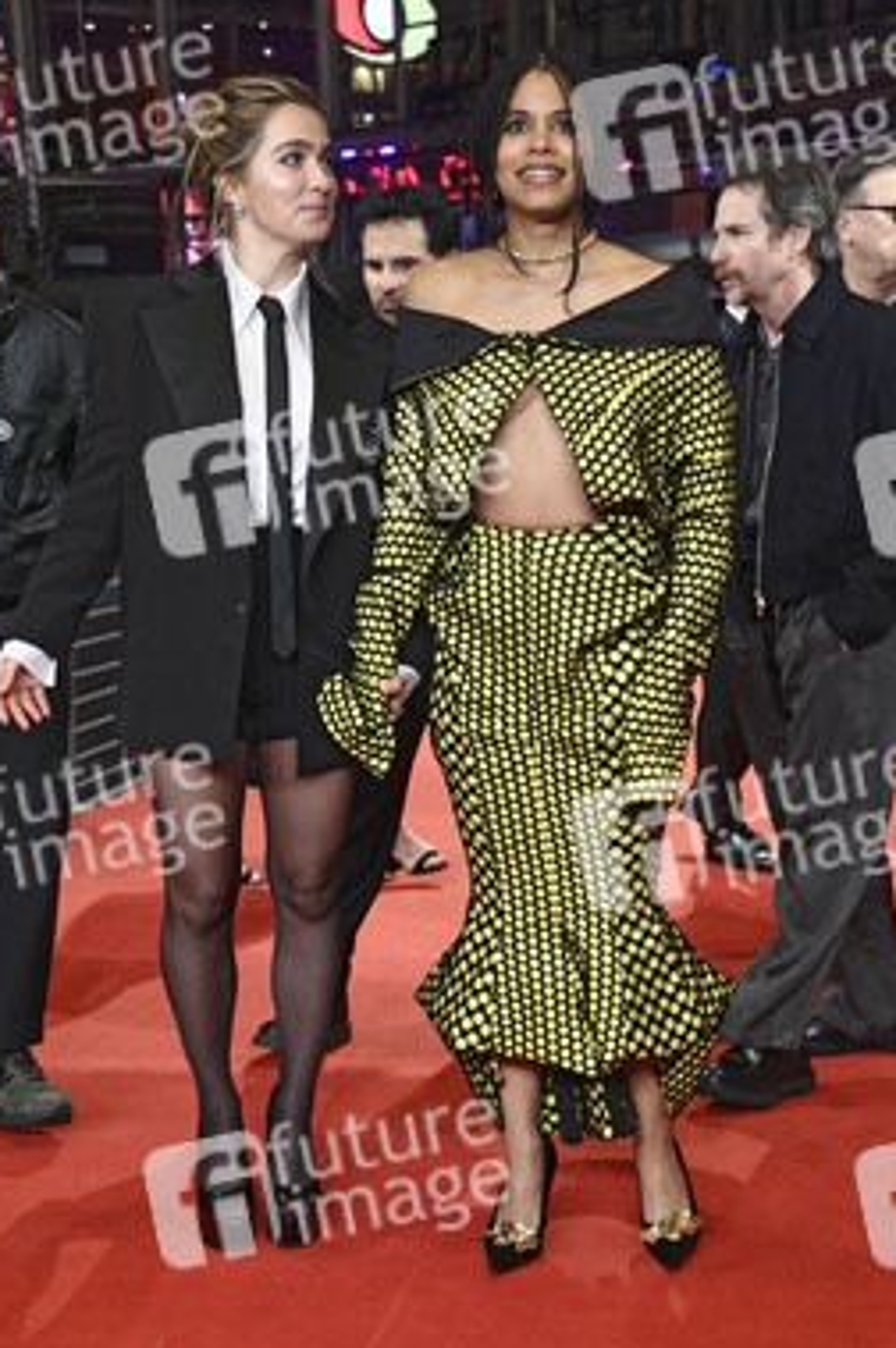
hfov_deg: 23.3
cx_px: 430
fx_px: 2169
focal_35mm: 58
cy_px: 651
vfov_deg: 34.5
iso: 5000
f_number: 5.6
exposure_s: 1/250
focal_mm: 55
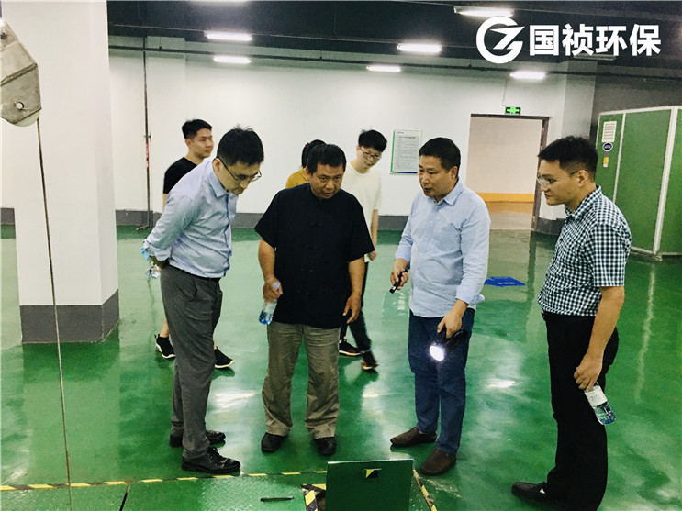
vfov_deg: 48.2
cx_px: 341
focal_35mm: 29
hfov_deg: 61.7
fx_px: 571
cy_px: 256
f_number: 2.2
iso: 80
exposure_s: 1/10
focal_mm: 4.15
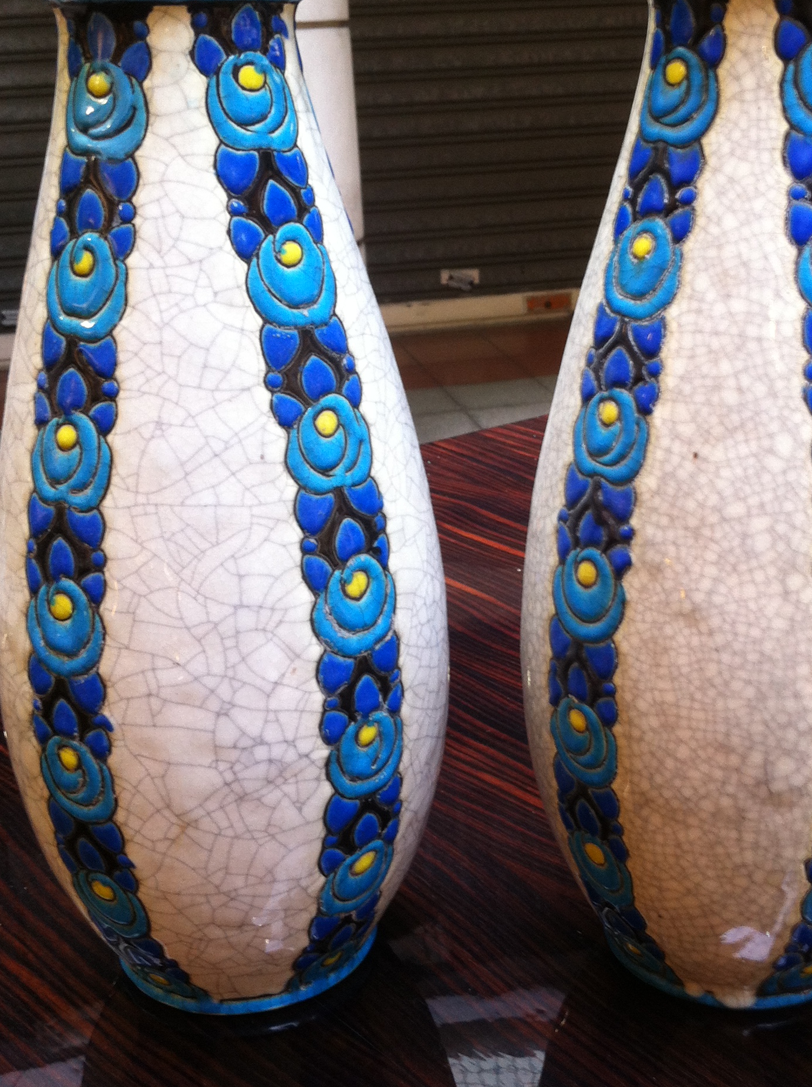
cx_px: 502
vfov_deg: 39.0
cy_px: 550
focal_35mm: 49
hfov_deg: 29.5
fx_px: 1536
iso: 80
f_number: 2.8
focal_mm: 3.85
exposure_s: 1/15
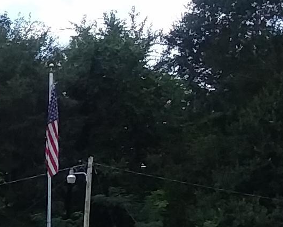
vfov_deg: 11.1
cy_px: 272
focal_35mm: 137
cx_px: -250
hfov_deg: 12.6
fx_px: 1148
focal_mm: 2.47
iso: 40
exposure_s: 1/1157
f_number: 1.9
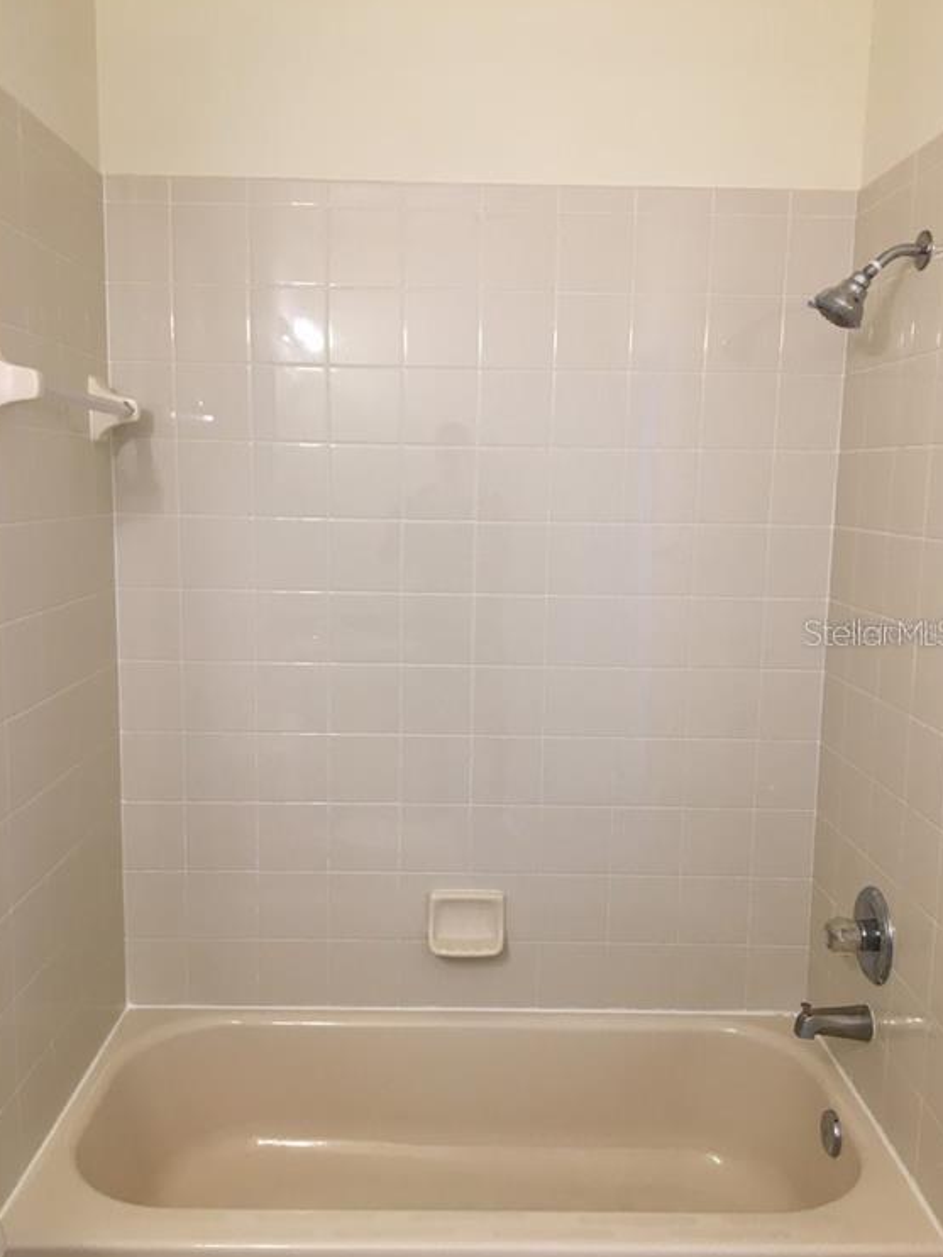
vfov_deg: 59.9
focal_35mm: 30
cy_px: 632
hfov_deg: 46.8
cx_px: 476
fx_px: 1089
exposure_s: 1/30
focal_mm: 4.15
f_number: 2.2
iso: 50
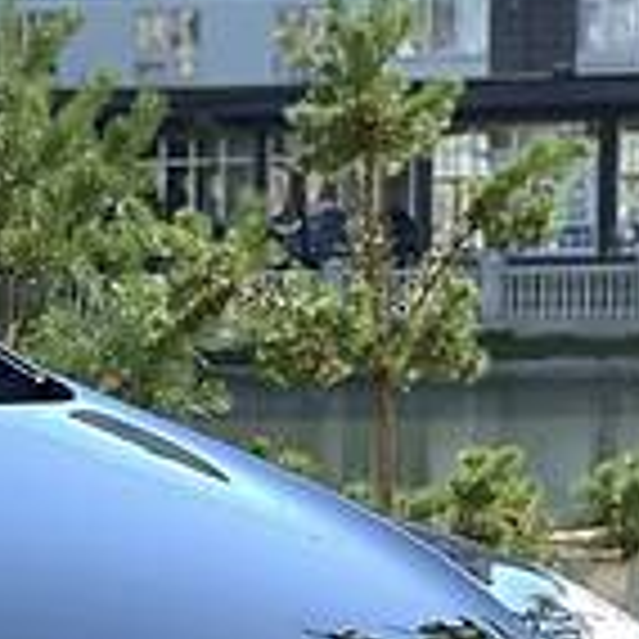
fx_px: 5409
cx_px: -598
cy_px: 842
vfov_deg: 6.7
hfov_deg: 6.6
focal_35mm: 259
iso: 16
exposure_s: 1/381
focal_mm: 6
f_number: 2.4
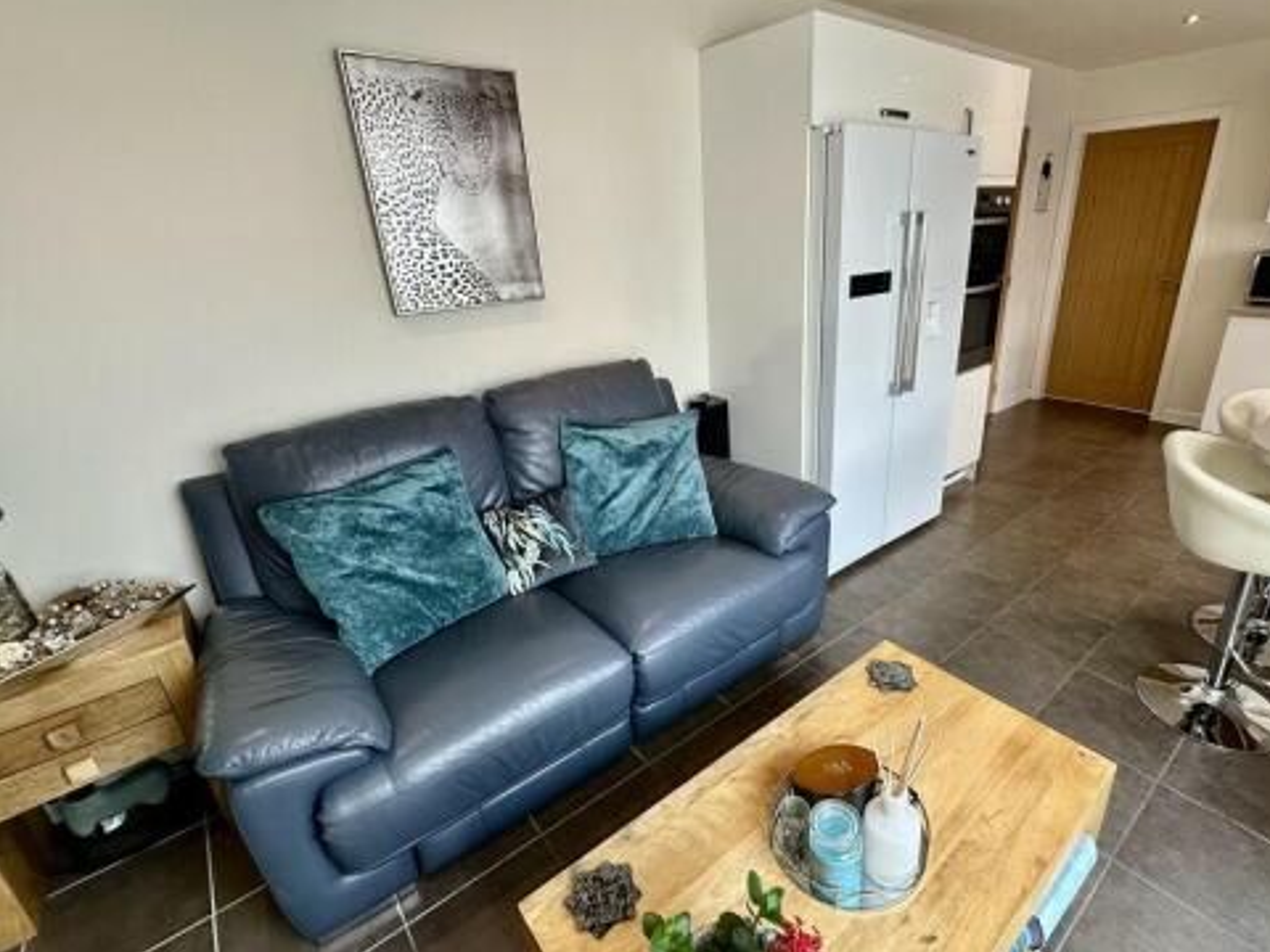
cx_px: 724
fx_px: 624
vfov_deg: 74.7
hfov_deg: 90.5
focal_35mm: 17
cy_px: 477
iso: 125
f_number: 2.2
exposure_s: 1/100
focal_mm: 2.22
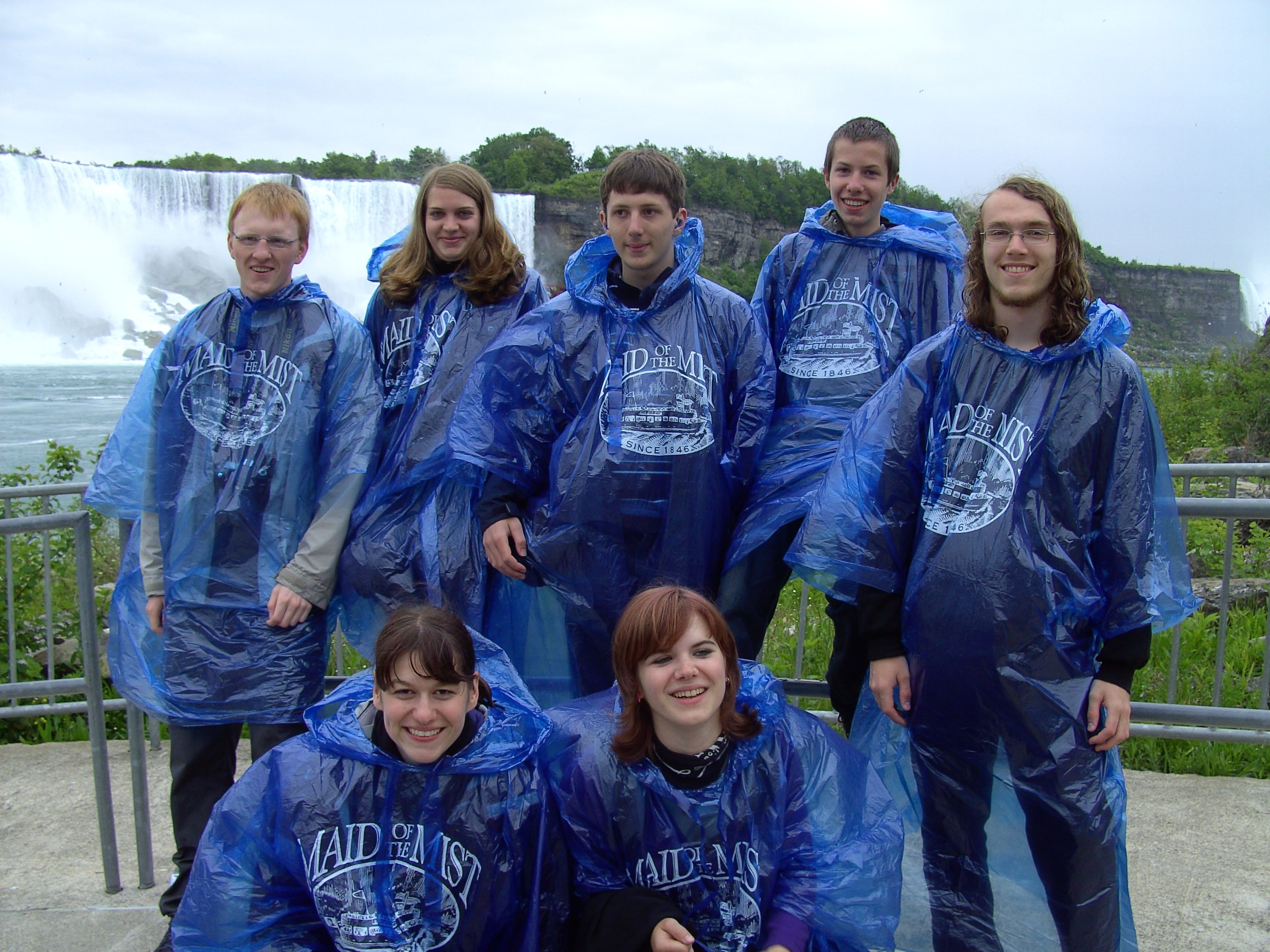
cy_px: 476
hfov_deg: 50.1
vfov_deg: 38.7
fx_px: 1357
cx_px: 635
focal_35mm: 37
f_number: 4
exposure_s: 1/120
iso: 64
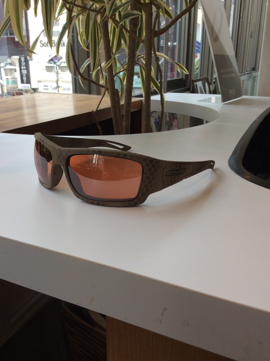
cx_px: 135
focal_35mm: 32
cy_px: 180
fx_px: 334
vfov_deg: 56.9
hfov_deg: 44.1
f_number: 2.4
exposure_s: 1/120
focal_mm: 3.3
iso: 40
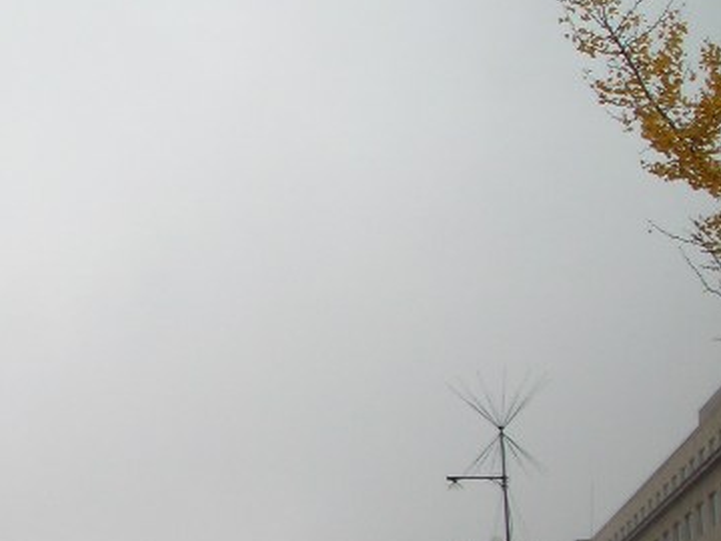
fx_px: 2249
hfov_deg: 16.8
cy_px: 459
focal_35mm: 108
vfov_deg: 13.6
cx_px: -292
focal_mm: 6.3
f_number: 3.2
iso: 50
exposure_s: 1/168
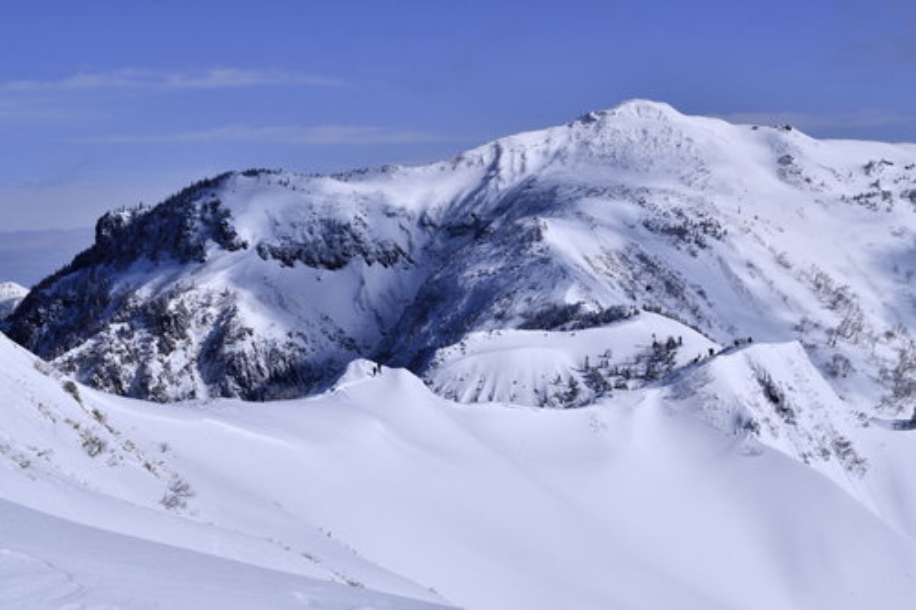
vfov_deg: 19.4
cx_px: 458
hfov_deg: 28.9
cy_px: 305
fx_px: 1780
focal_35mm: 70
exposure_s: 1/400
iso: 200
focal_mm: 70
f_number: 22
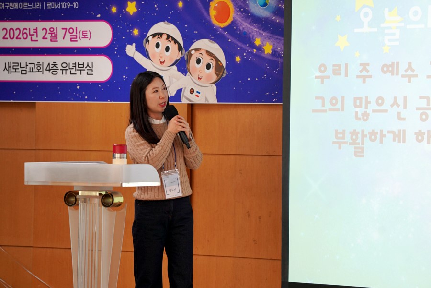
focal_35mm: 200
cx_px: 216
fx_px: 2394
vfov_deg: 6.9
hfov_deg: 10.3
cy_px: 144
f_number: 4
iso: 1000
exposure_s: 1/250
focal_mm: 200
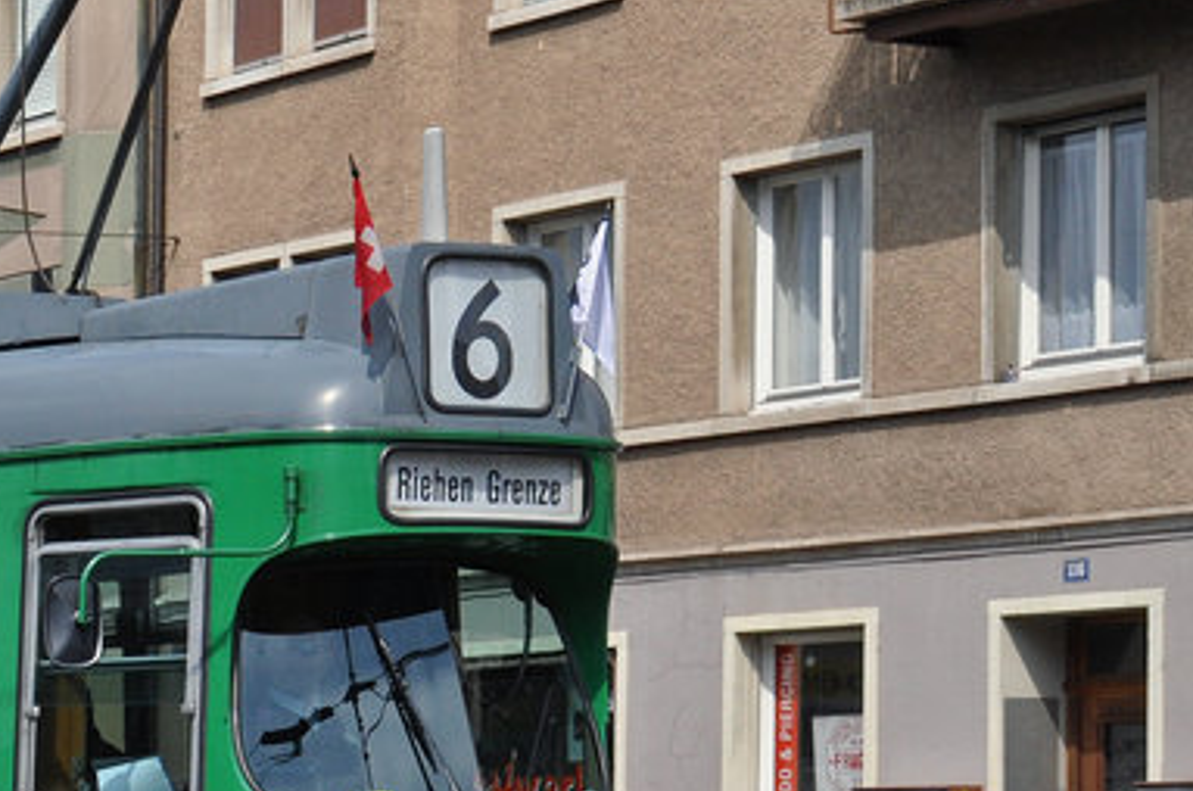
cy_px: 478
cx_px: -473
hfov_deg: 13.9
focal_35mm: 141
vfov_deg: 9.7
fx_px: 4665
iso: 400
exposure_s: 1/640
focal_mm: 30
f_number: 11
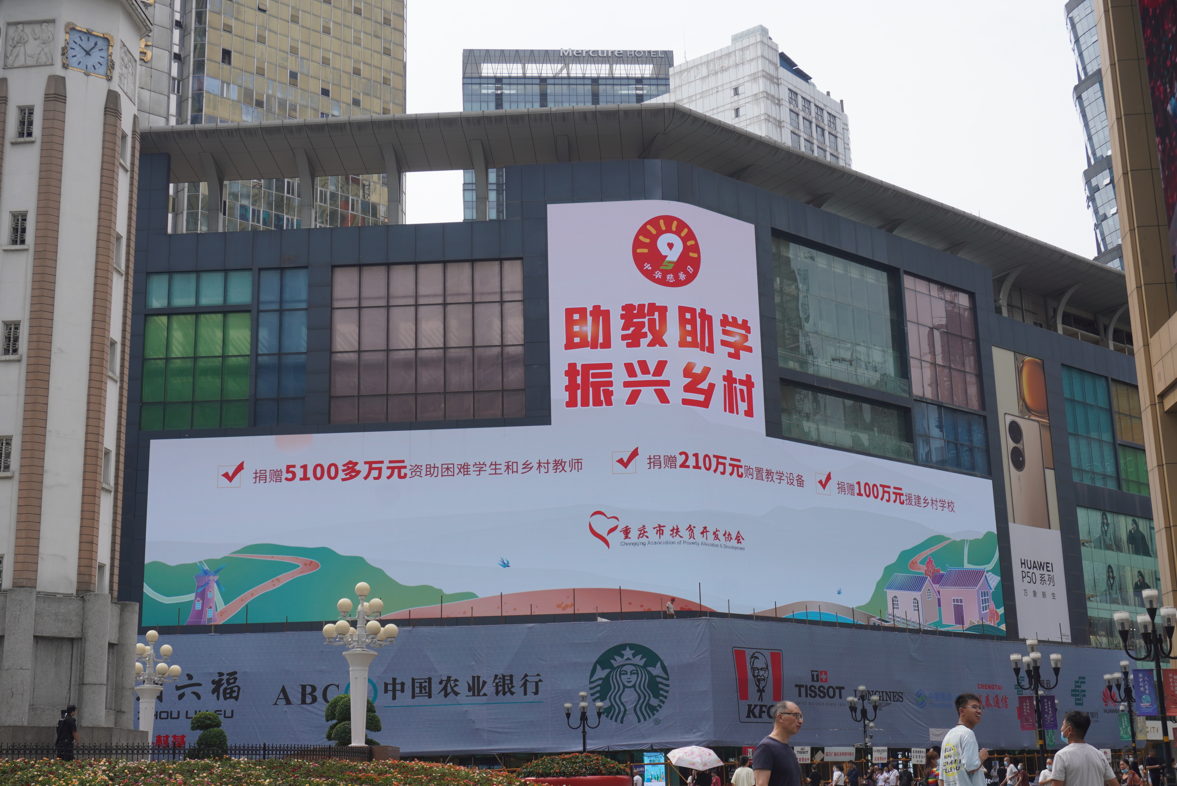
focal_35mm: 46
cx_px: 588
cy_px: 393
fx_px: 1521
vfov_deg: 29.0
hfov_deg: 42.3
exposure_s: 1/160
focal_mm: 31
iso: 100
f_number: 8
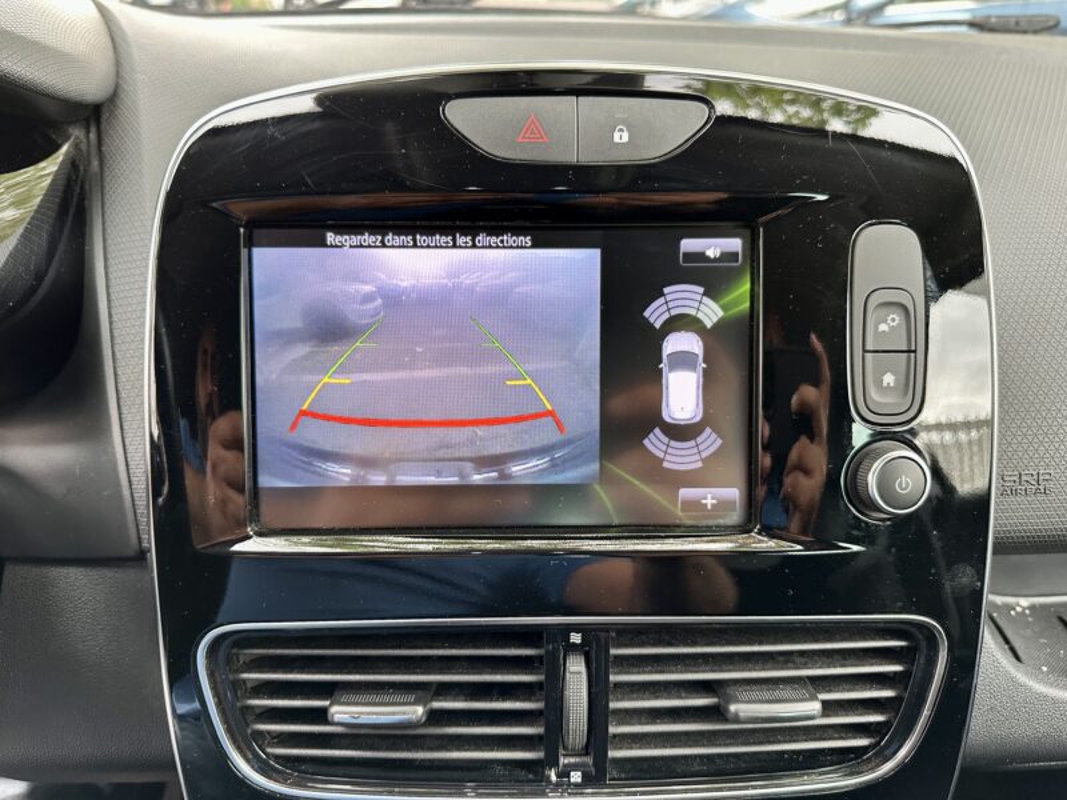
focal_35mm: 24
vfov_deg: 56.8
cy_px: 400
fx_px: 740
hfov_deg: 71.6
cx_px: 534
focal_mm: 6.86
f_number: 1.78
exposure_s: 1/70
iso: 250
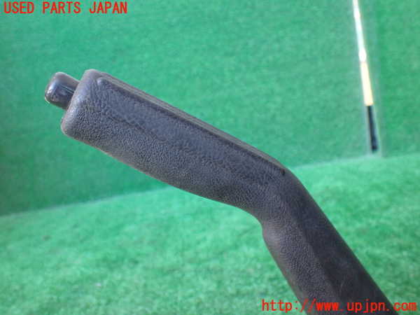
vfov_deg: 46.8
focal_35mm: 30
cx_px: 210
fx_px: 364
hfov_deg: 60.0
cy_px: 158
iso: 800
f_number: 2.3
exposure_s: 1/125
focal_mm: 5.4
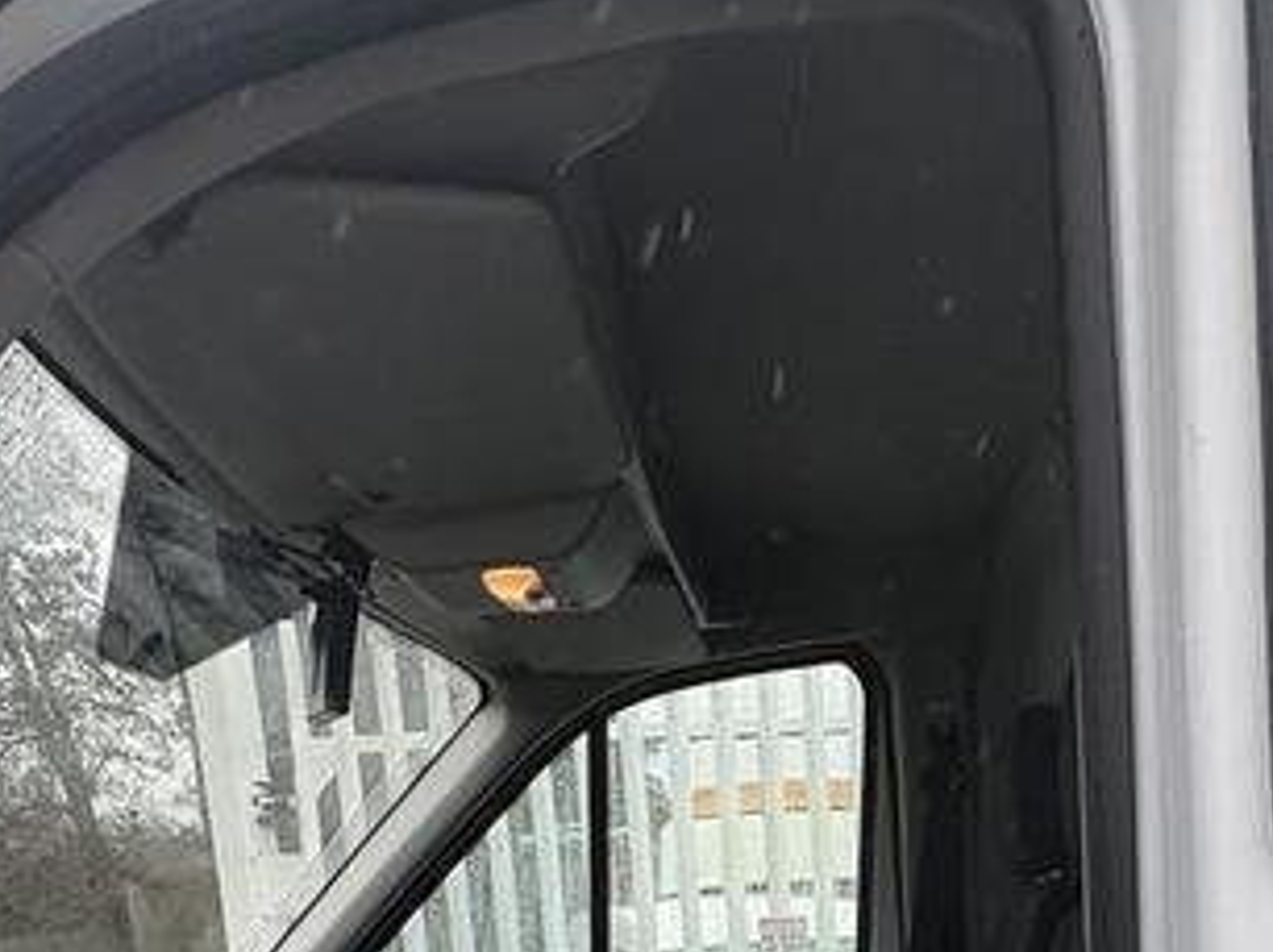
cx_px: 811
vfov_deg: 28.0
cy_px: 1289
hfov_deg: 45.3
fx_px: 1507
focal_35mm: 41
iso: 40
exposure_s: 1/197
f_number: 2.2
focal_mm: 2.22
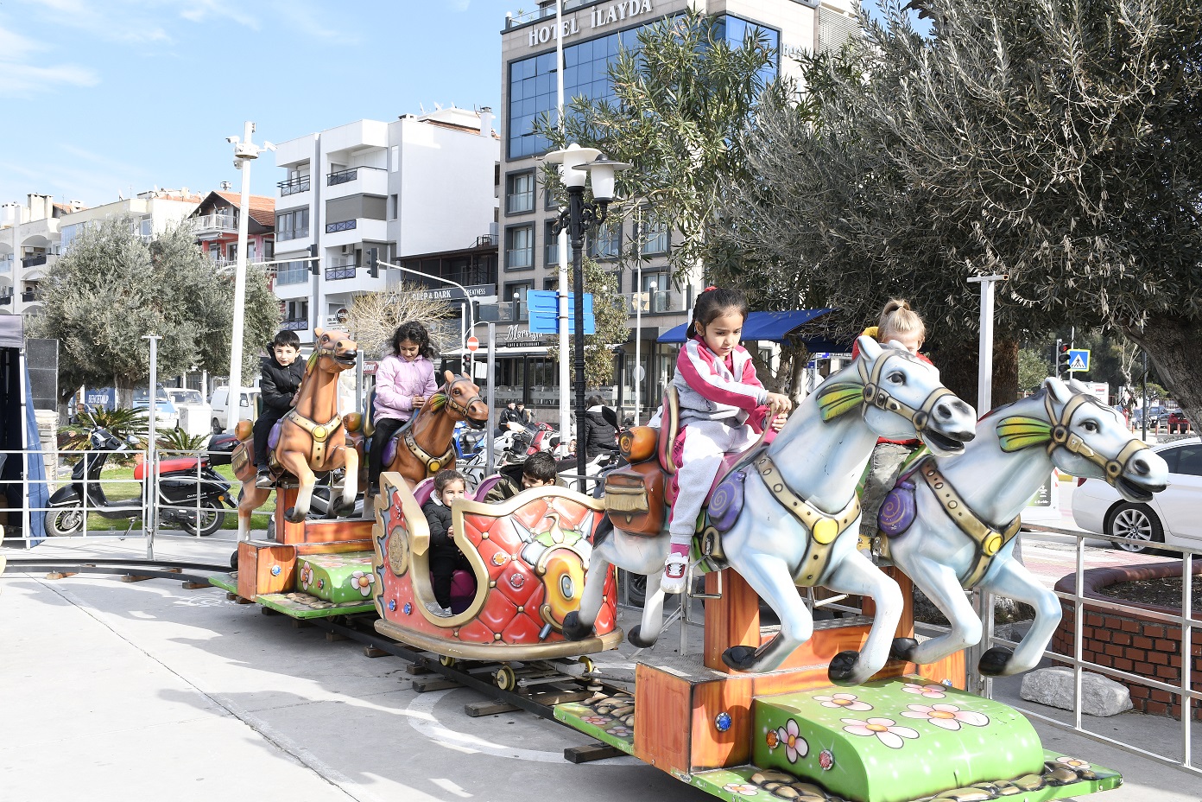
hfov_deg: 53.1
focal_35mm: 36
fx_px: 1202
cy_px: 401
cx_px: 601
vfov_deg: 36.9
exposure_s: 1/250
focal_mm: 24
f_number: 10
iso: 320
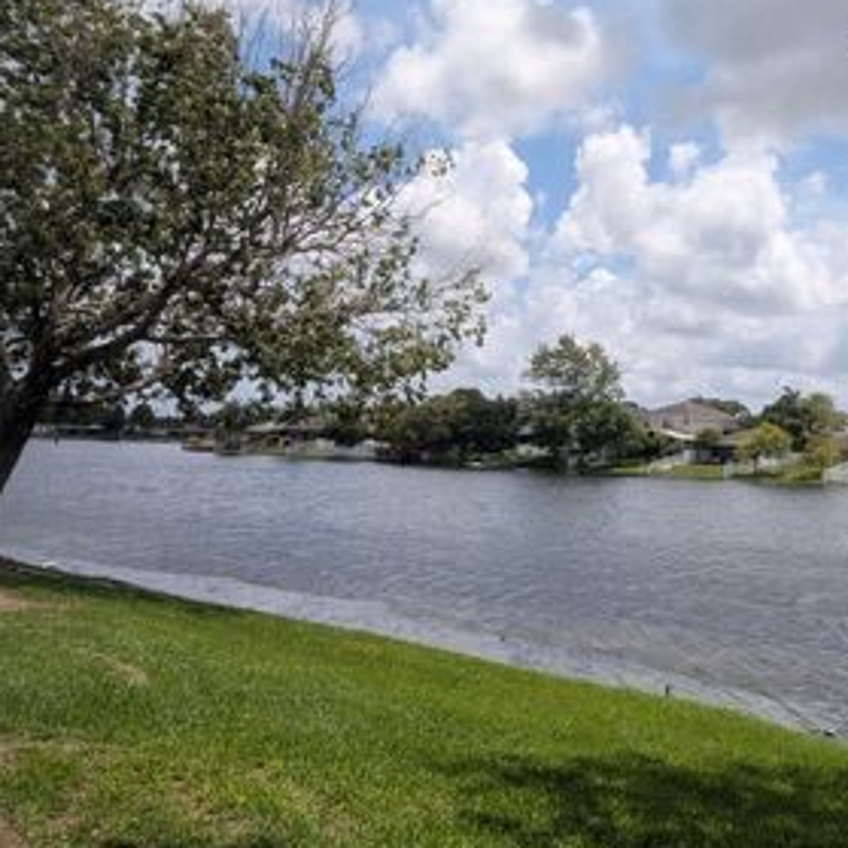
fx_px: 1053
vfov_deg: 43.5
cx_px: 608
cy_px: 316
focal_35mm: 38
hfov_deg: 42.8
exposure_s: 1/934
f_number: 1.68
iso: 22
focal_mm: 6.9
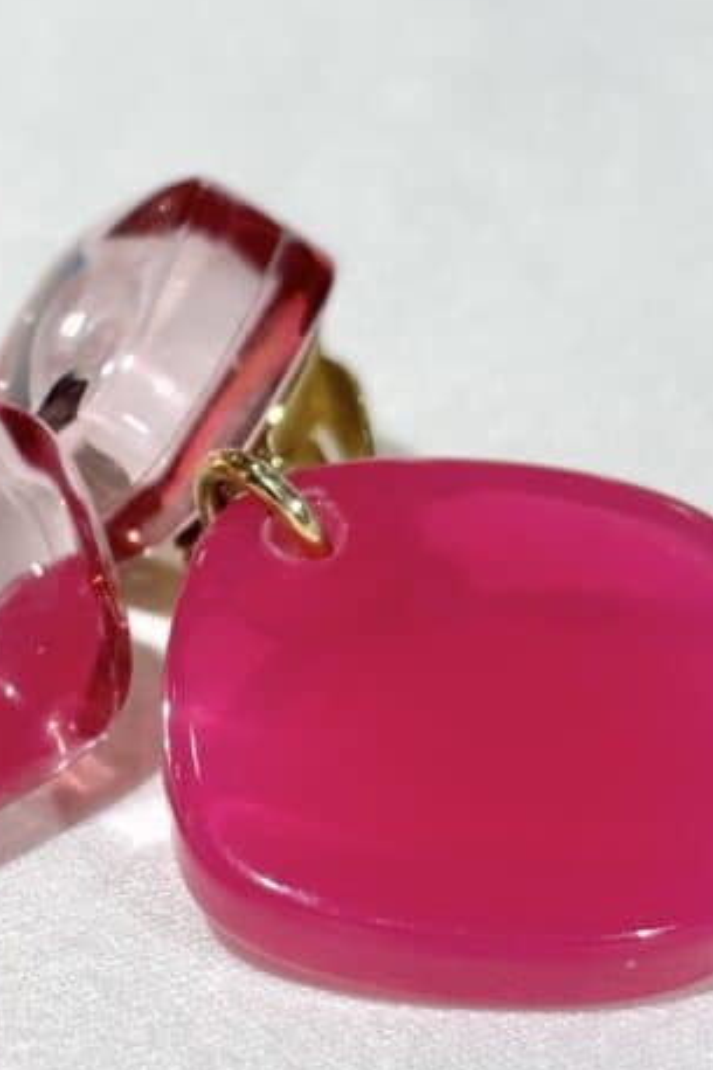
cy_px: 635
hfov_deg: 11.2
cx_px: 40
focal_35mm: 121
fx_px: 3597
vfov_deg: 16.9
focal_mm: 5.96
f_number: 1.6
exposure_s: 1/236
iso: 32
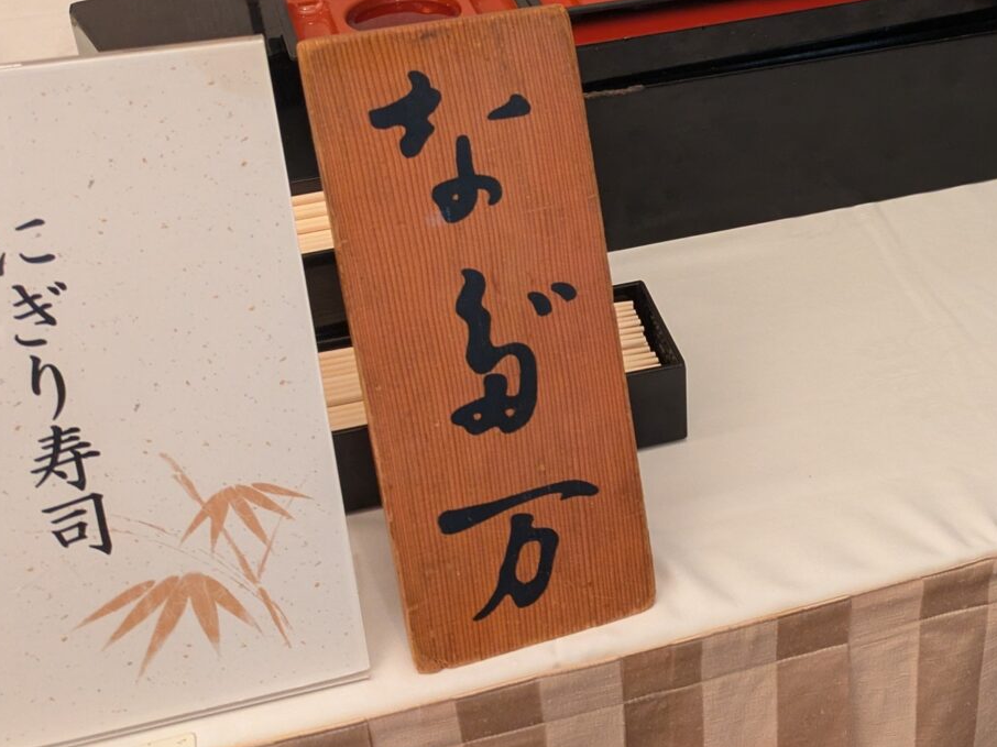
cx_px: 834
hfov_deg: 34.8
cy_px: 176
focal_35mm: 53
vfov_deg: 27.1
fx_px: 1526
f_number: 1.89
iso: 300
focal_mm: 5.43
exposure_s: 1/60
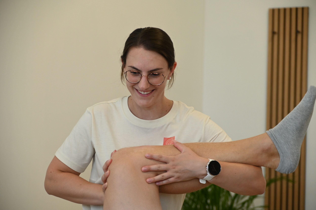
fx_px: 921
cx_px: 158
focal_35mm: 105
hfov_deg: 19.5
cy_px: 105
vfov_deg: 13.0
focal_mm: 105
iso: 2000
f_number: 4.5
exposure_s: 1/320
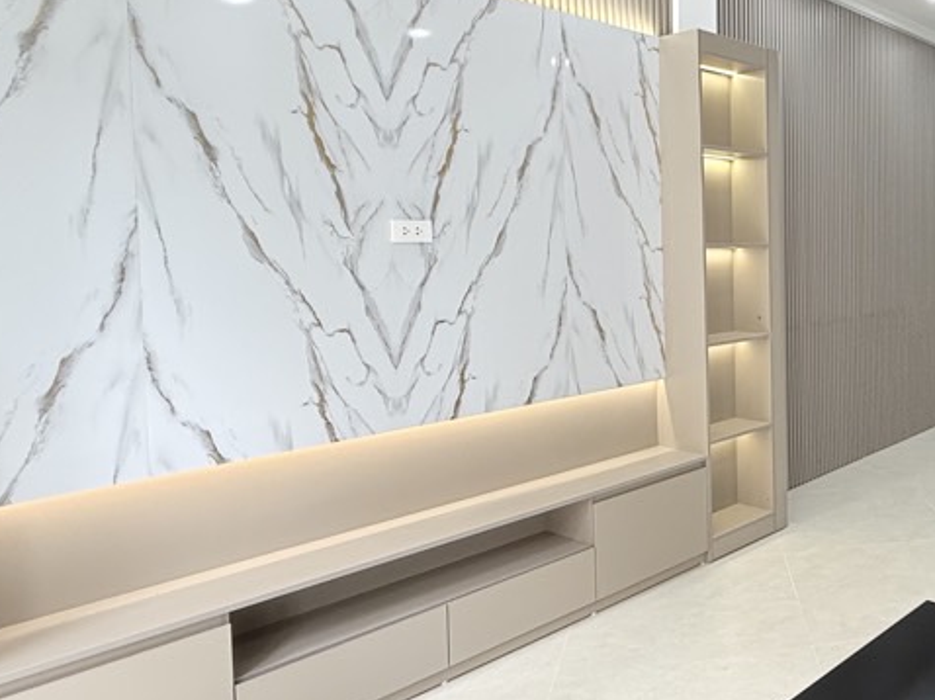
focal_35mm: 30
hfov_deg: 51.3
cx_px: 878
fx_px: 810
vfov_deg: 46.4
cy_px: 270
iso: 160
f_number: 2.2
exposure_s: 1/100
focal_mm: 2.22
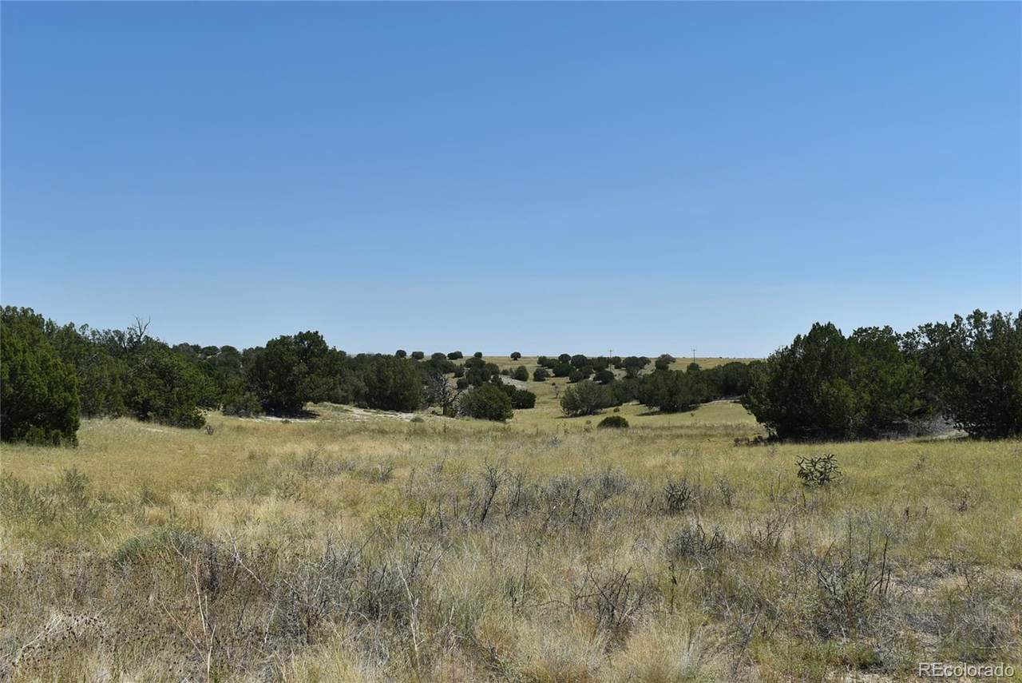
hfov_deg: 55.1
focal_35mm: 34
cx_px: 511
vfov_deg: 38.4
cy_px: 342
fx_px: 980
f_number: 9
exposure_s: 1/320
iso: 100
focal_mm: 23
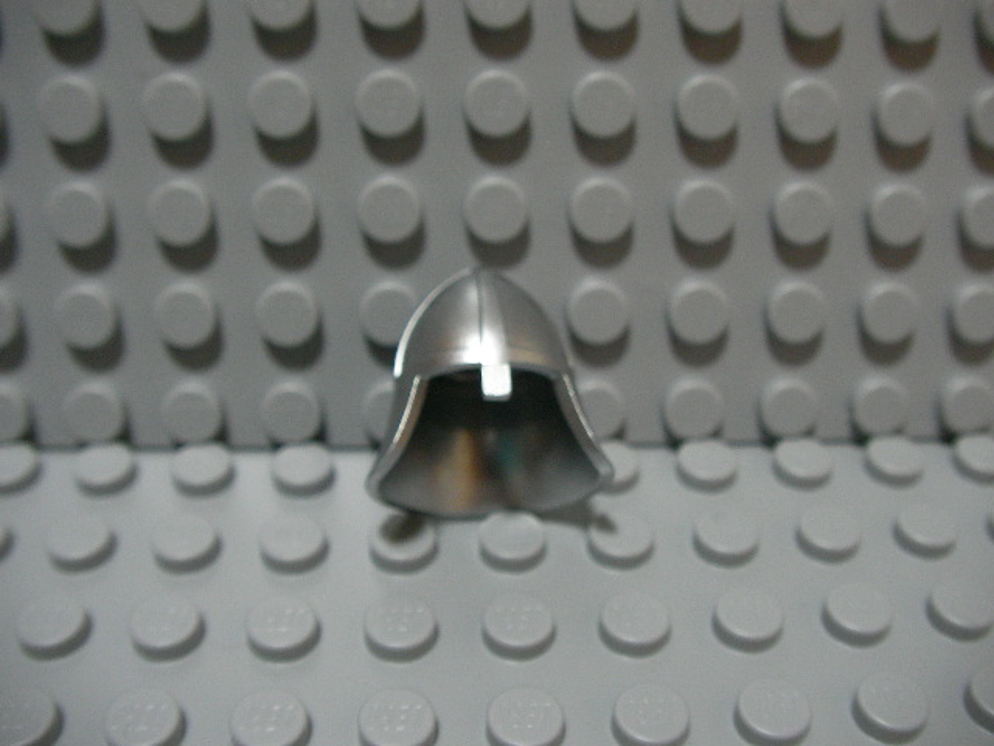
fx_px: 1091
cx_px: 497
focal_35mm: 38
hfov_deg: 49.0
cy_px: 373
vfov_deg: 37.7
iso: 200
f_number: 3.5
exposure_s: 1/20.7
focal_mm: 6.3
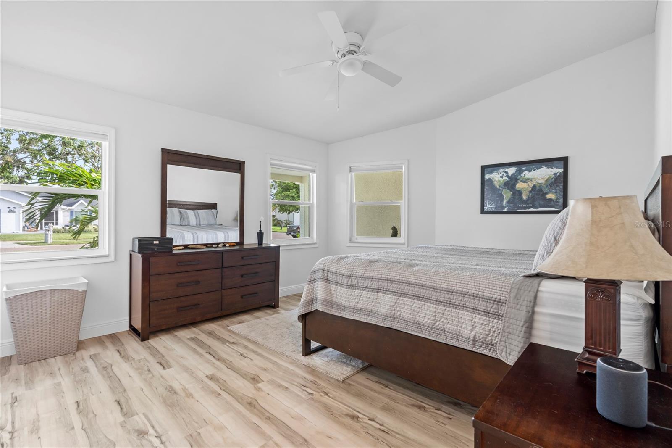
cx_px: 336
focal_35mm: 16
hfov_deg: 96.7
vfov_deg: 73.7
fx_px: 299
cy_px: 224
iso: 250
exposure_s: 1.6
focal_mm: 16
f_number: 9
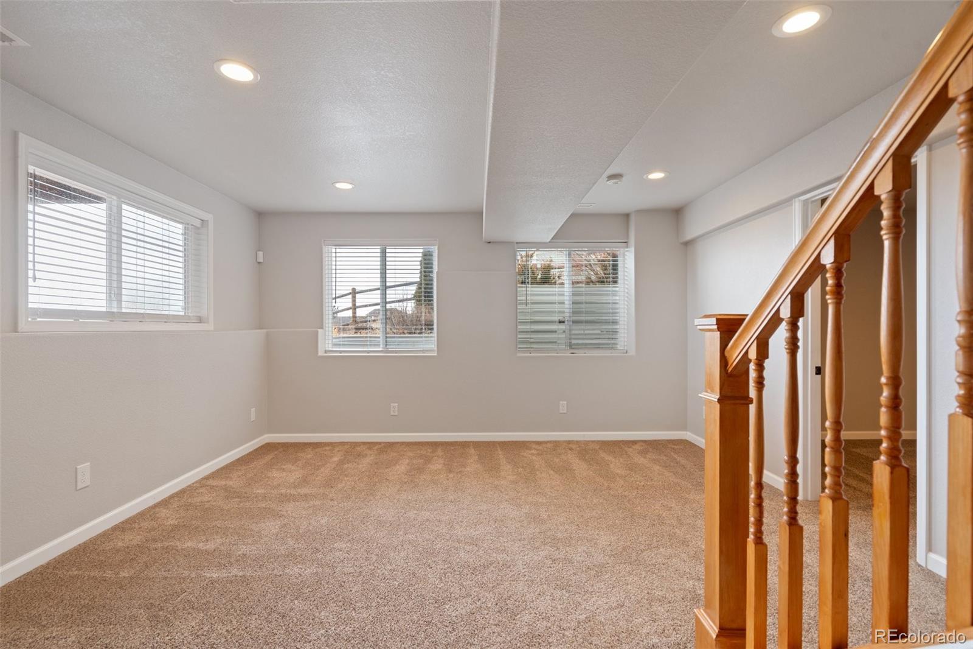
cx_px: 486
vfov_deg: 73.7
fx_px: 432
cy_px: 324
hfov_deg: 96.7
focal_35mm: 16
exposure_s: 1/10
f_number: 8
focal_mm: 16
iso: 800
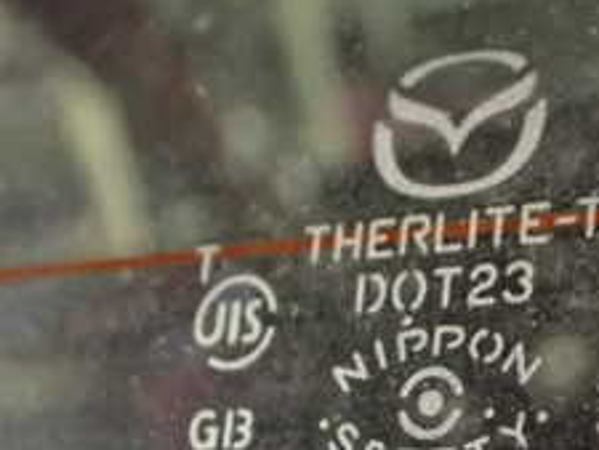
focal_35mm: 80
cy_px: 527
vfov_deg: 17.6
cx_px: 500
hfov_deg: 23.9
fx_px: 1385
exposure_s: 1/30
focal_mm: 5.4
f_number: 2.3
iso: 1250
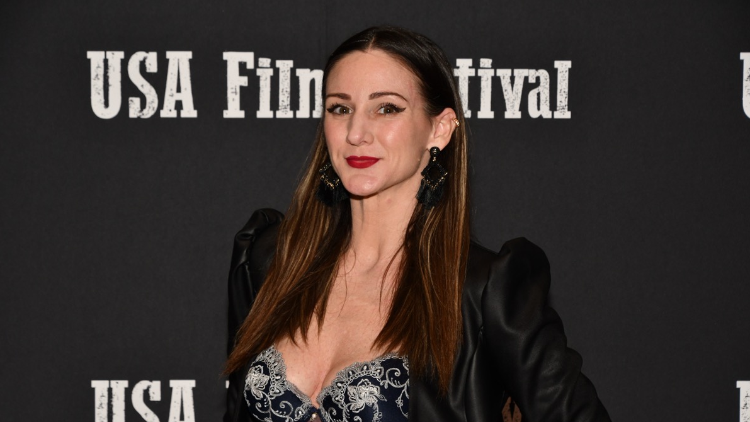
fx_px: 2675
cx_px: 375
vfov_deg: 9.0
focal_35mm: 135
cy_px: 249
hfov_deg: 16.0
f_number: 9.5
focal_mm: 85
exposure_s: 1/180
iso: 800
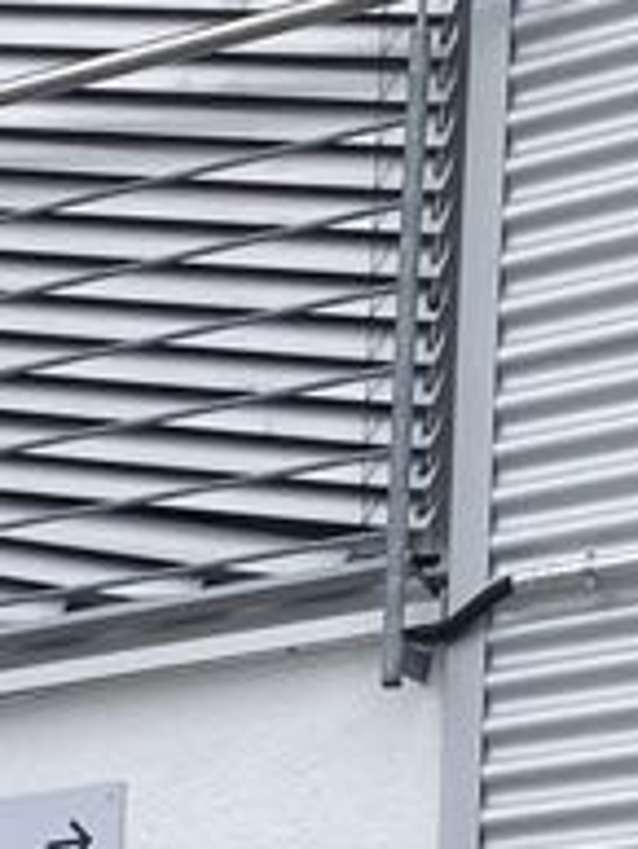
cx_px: -625
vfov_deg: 9.7
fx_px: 4271
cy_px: 2230
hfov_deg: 8.1
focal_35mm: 174
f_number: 1.8
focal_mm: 3.99
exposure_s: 1/656
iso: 20
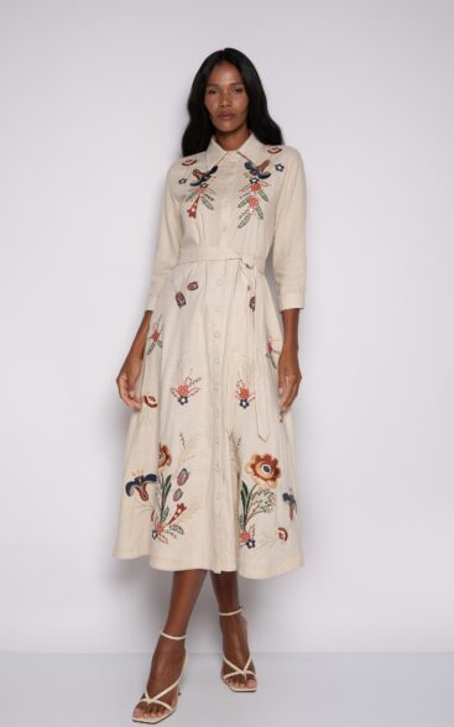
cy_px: 360
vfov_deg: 40.3
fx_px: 991
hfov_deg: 25.8
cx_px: 228
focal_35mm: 50
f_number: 8
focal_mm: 48
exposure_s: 1/160
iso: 200
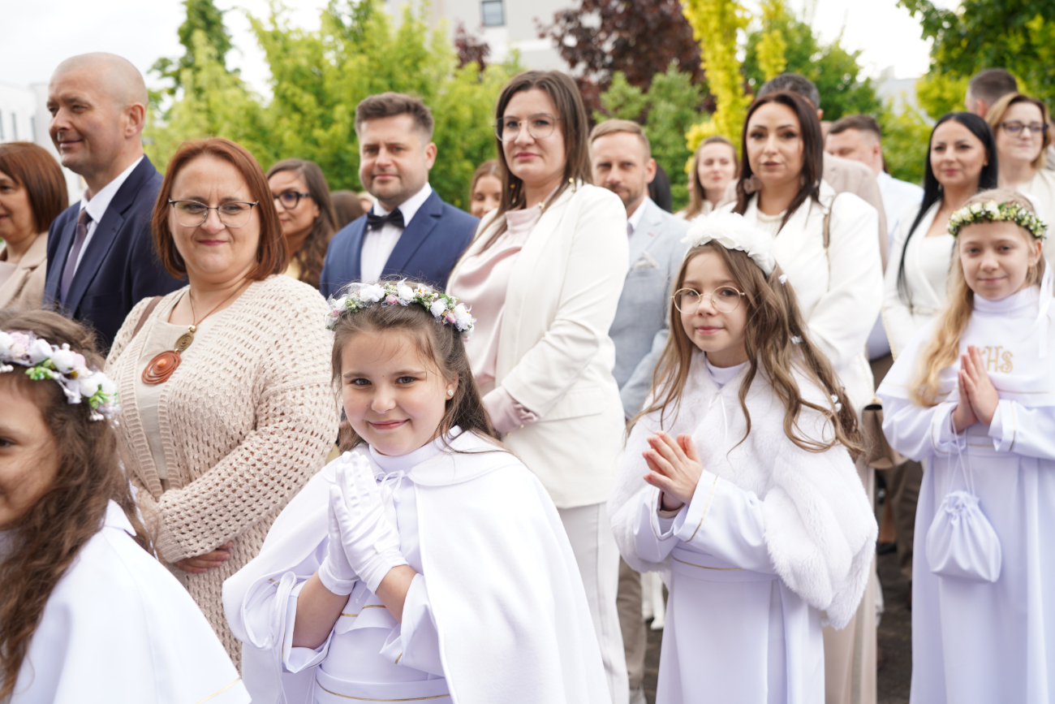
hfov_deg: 43.6
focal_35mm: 45
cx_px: 528
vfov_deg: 29.9
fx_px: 1319
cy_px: 352
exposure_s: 1/100
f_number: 5
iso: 100
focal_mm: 45
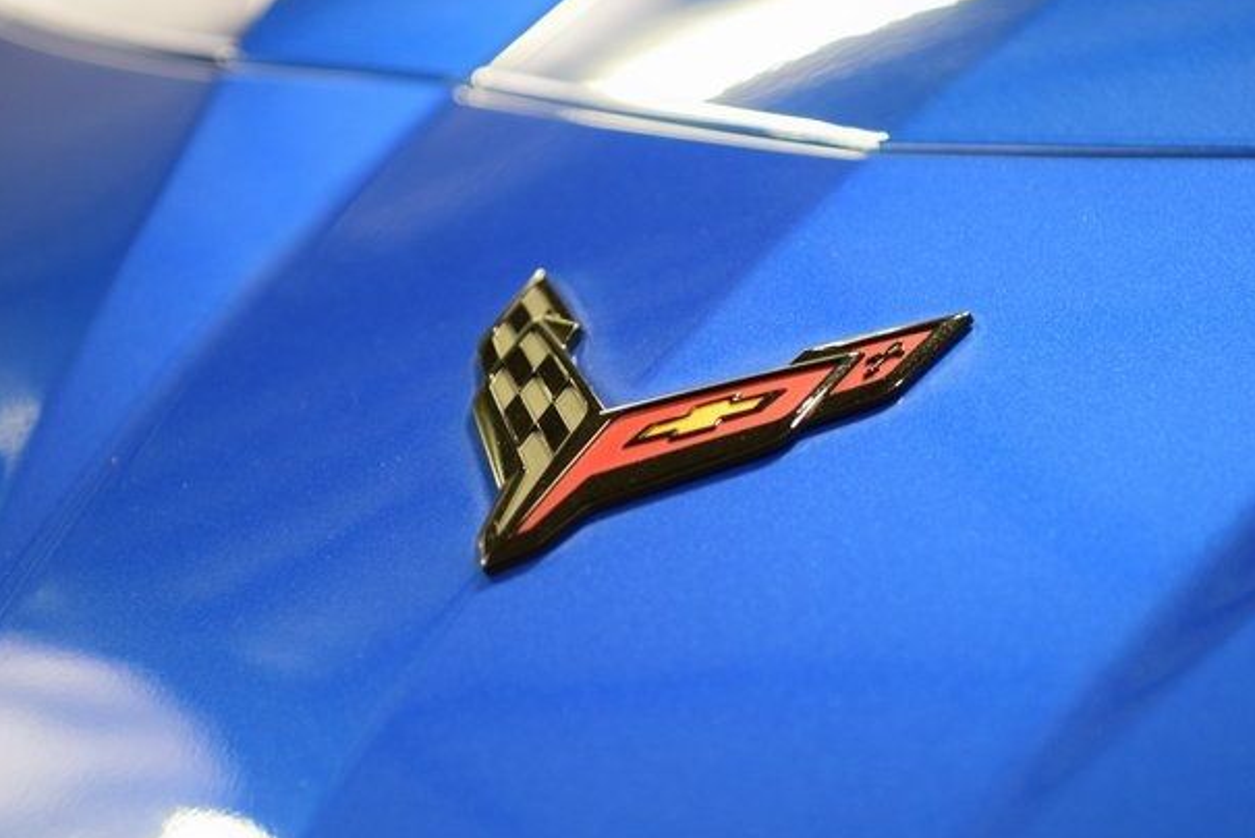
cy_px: 437
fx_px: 3871
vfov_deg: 12.4
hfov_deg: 18.4
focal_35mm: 111
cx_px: 593
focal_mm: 70
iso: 1600
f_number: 3.2
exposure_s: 1/125
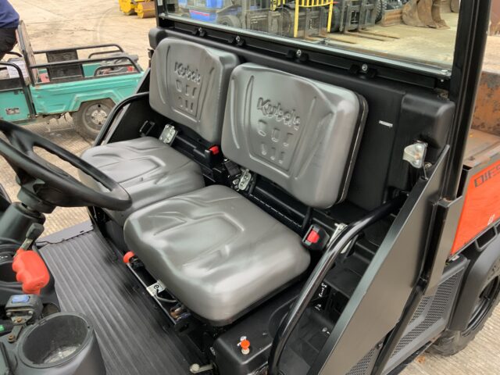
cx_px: 250
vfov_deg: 48.2
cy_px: 188
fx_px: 419
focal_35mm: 29
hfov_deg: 61.7
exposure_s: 1/66
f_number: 1.8
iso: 64
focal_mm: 3
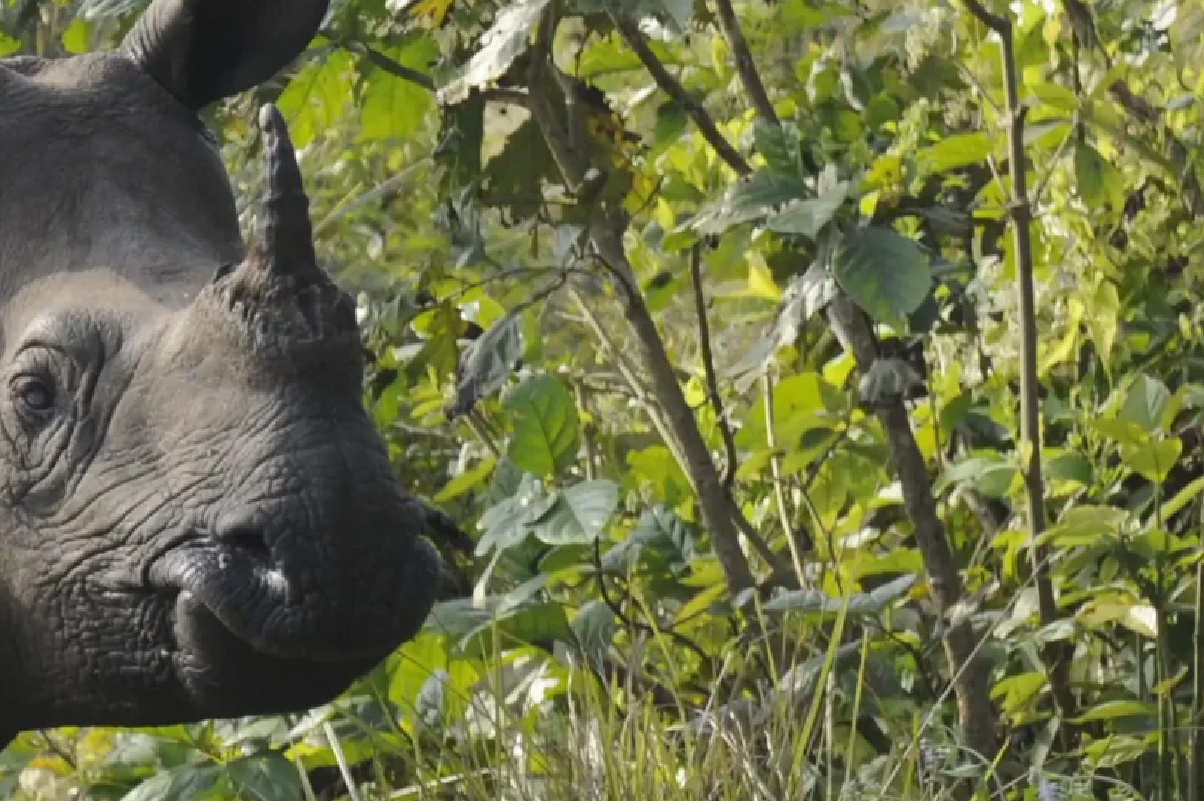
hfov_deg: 2.6
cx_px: -233
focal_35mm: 790
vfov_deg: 1.7
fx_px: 26404
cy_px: 478
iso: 1250
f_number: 11
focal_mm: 250
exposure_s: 1/500
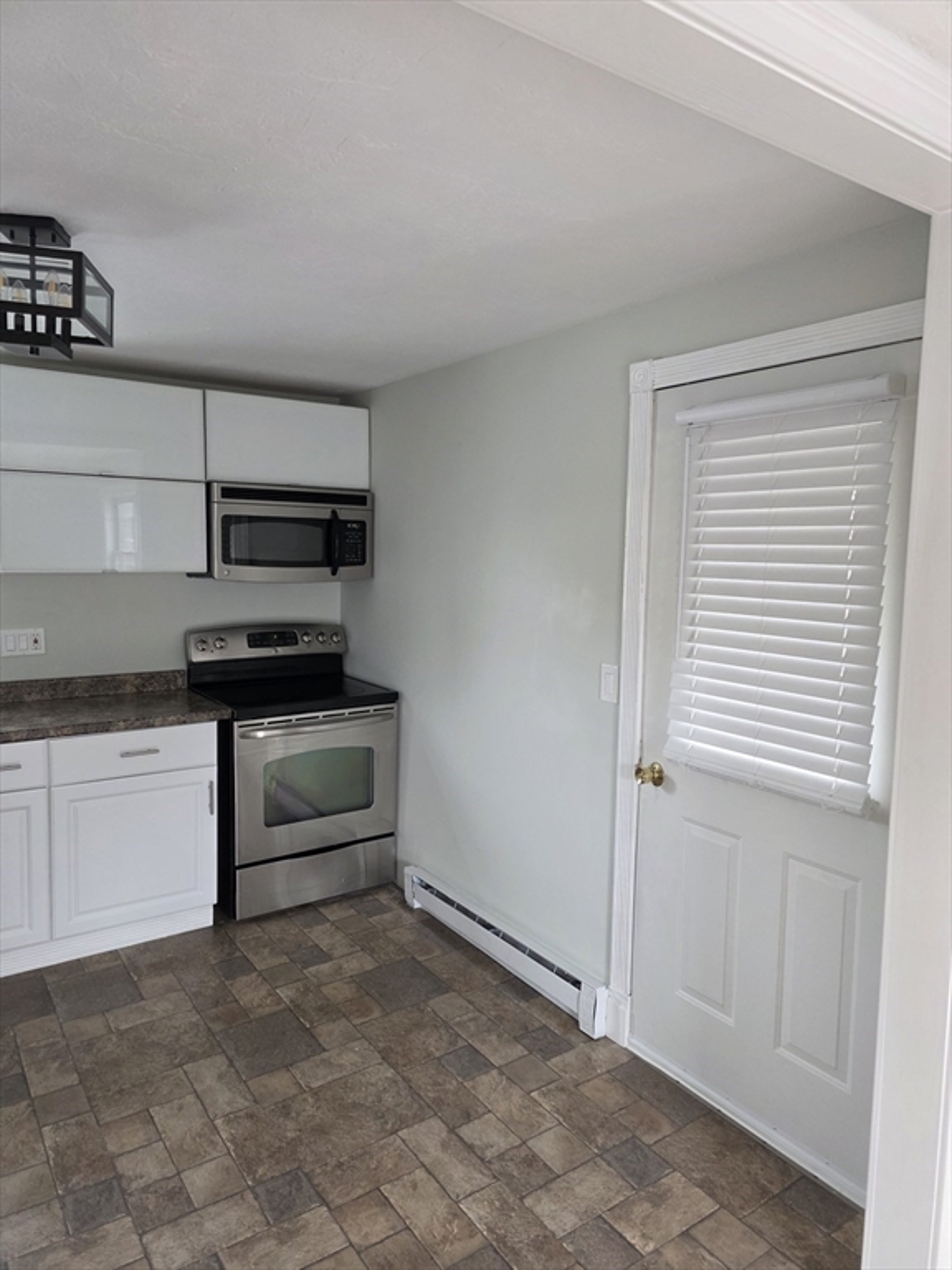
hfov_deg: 58.9
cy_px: 635
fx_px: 843
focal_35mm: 23
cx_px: 476
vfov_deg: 73.9
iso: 320
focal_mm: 6.3
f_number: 1.7
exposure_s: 1/120
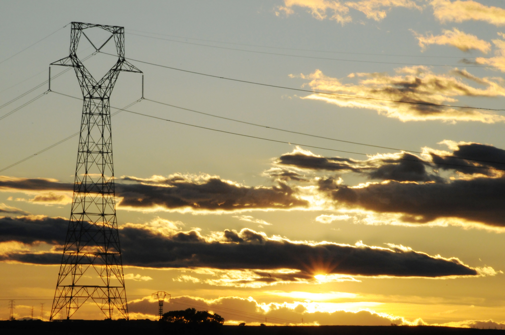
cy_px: 168
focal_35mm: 202
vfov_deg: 6.8
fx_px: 2837
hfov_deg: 10.2
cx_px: 252
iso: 1000
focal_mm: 135
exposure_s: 1/250
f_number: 40
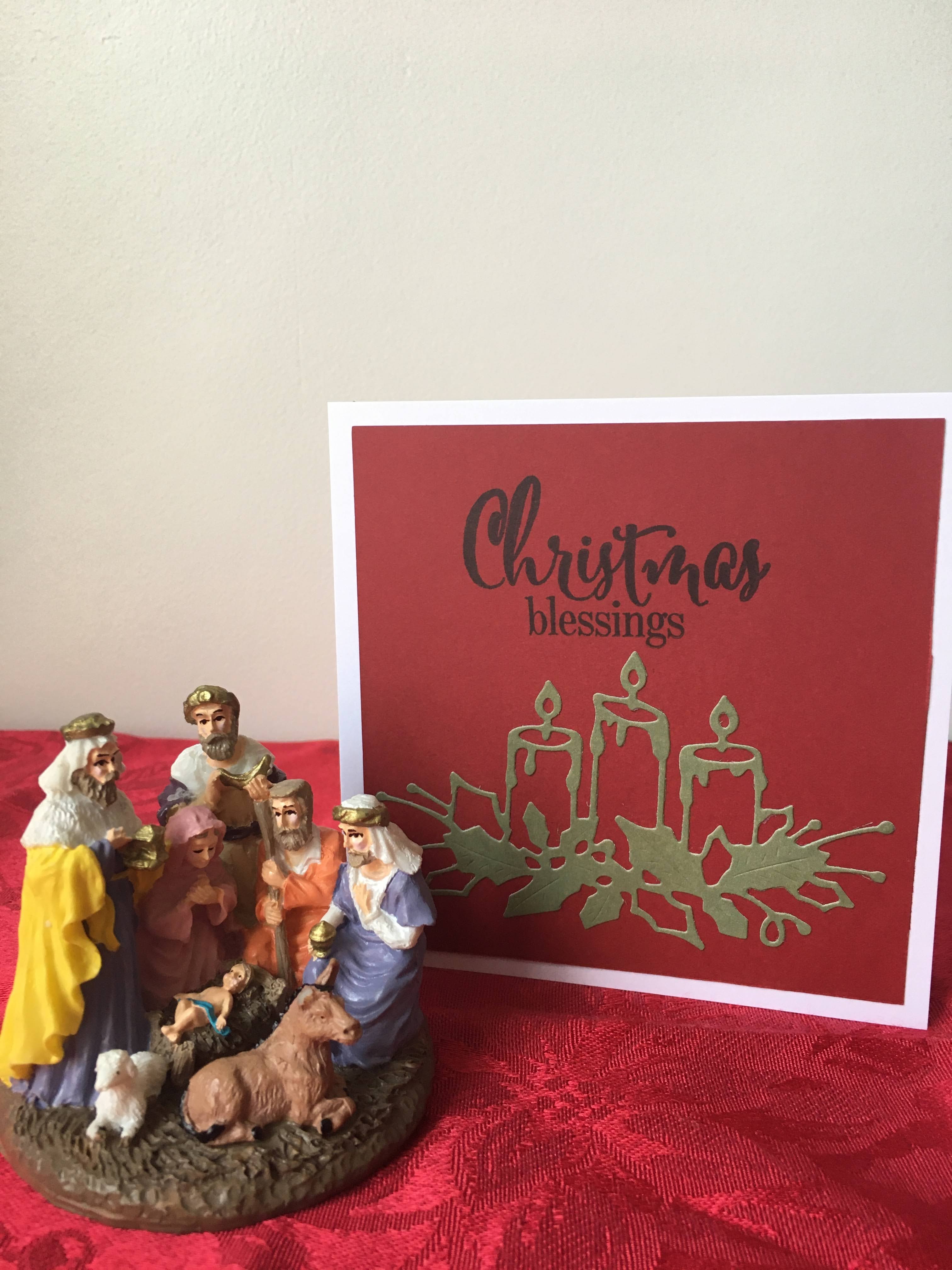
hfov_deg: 48.2
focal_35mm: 29
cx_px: 476
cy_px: 635
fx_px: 1063
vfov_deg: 61.7
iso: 50
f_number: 2.2
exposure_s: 1/33
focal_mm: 4.15
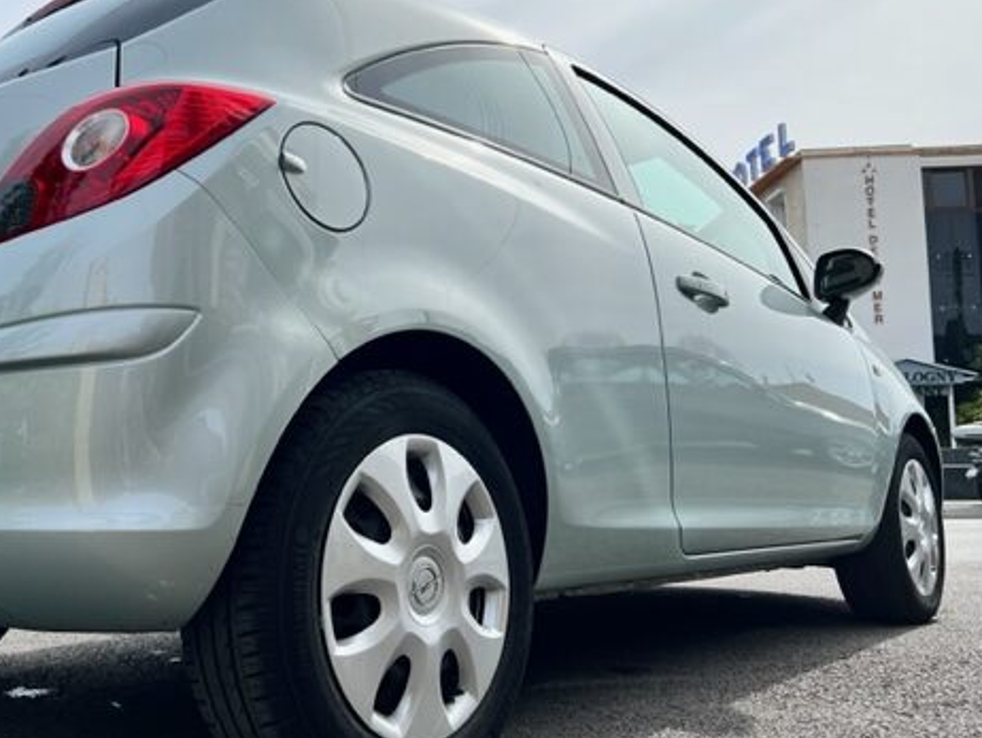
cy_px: 359
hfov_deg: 50.2
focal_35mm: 36
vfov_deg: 39.7
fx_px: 1022
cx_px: 310
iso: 50
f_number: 1.5
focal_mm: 5.7
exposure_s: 1/4274
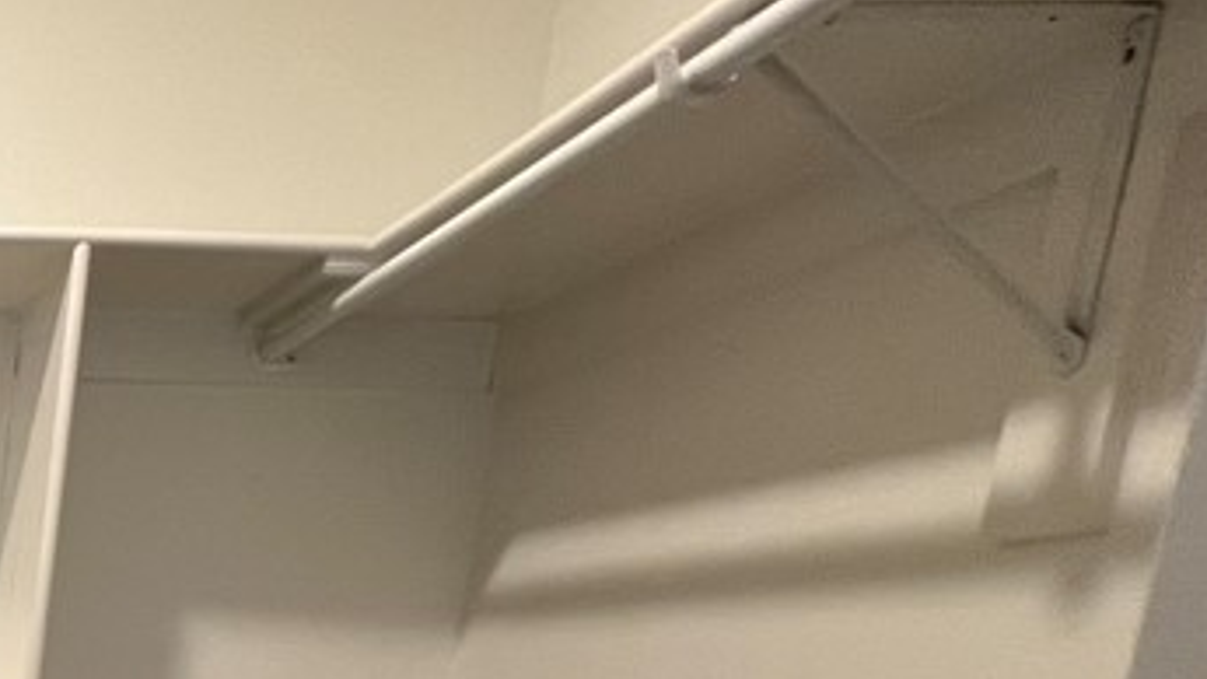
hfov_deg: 32.9
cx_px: -430
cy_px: 945
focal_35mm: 42
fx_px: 1344
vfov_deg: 23.9
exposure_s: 1/60
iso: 200
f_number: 1.8
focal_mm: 1.57
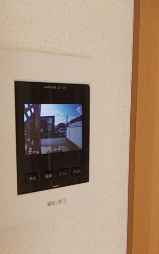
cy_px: 137
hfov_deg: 36.9
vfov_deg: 56.7
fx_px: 236
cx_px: 53
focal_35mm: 34
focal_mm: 4
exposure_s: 1/100
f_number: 2.7
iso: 200
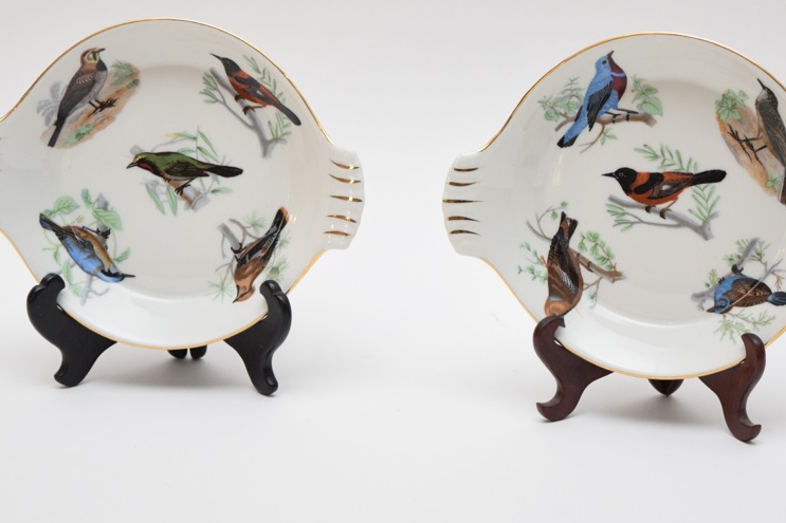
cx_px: 389
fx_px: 2292
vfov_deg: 13.0
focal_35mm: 105
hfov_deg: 19.5
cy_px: 179
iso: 800
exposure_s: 1/80
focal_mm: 52
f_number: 5.6
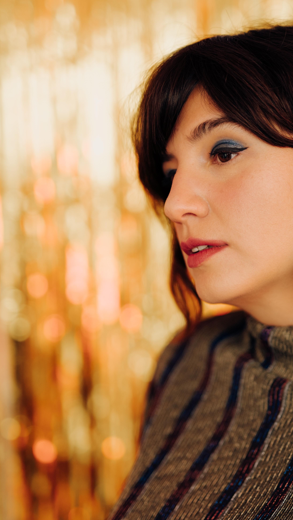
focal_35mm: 71
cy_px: 319
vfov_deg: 29.6
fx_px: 981
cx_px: 229
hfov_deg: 16.9
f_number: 1.4
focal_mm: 50
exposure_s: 1/200
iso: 640
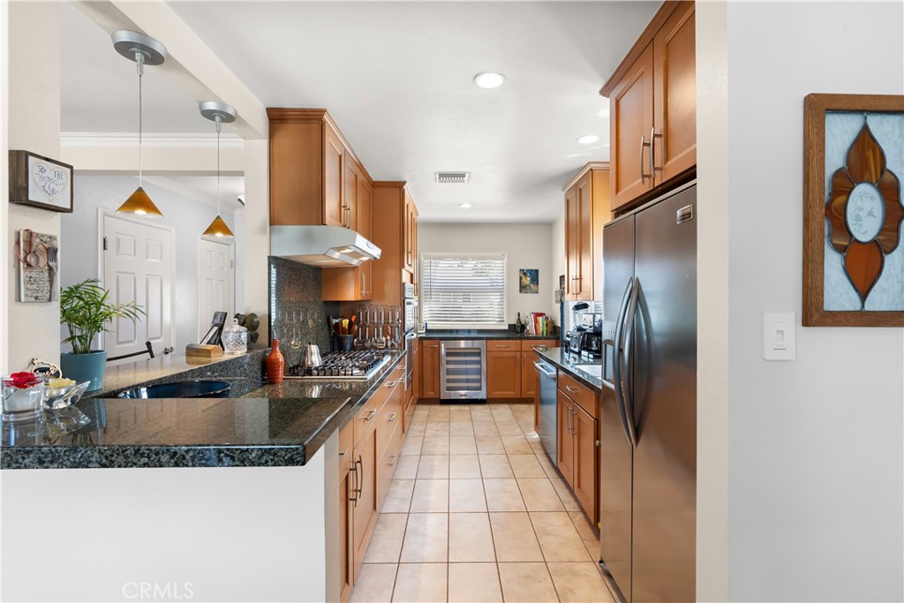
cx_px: 452
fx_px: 402
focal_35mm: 16
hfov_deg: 96.7
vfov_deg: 73.8
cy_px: 302
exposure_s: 1/5
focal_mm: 16
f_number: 9
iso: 640
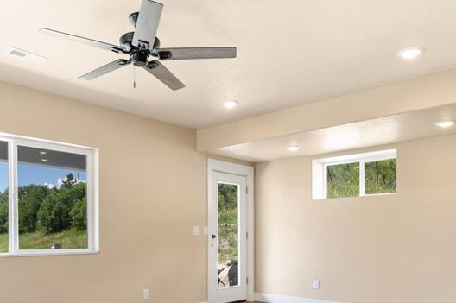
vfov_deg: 38.6
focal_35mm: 33
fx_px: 418
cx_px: 200
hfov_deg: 57.1
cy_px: 237
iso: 160
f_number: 8
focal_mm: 17
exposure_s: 1/5
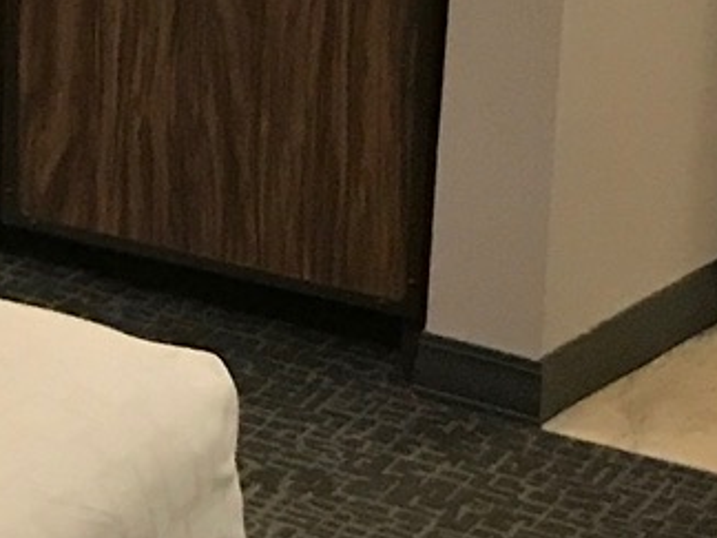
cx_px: -728
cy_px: -221
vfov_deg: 8.2
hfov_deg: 10.3
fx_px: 3666
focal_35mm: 177
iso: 100
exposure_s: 1/11
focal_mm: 3.99
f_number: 1.8
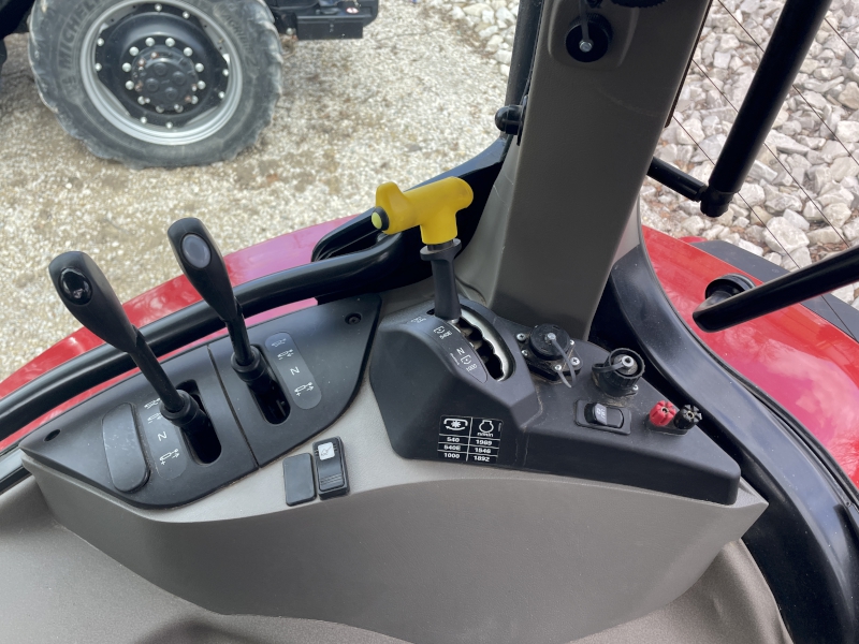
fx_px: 645
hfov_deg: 67.3
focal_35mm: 26
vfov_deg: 53.1
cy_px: 322
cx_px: 430
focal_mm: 4.2
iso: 32
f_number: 1.6
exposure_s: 1/270
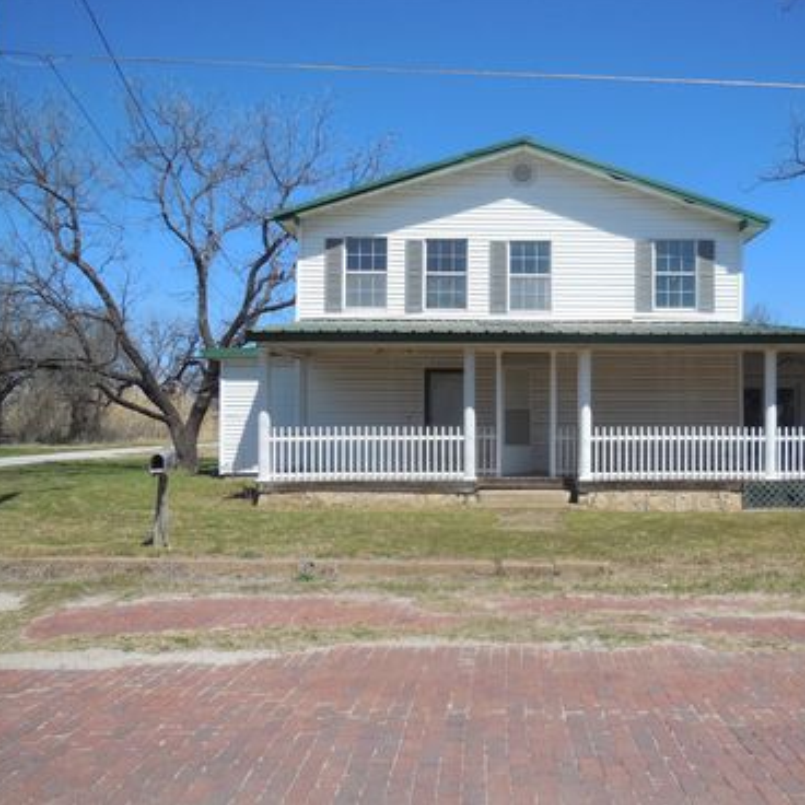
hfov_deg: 53.1
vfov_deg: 54.0
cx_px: 532
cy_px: 397
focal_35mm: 30
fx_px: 789
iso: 125
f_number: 6.2
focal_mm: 4.5
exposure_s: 1/640
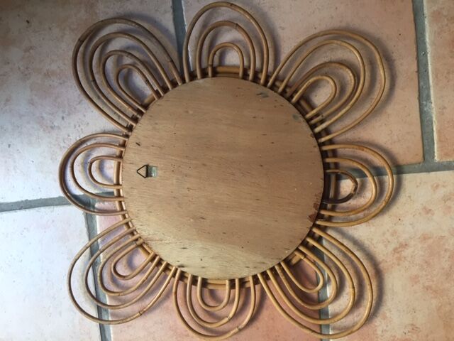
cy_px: 170
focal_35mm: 29
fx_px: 380
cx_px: 227
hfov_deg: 61.7
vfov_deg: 48.2
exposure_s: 1/33
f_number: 2.2
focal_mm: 4.15
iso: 32
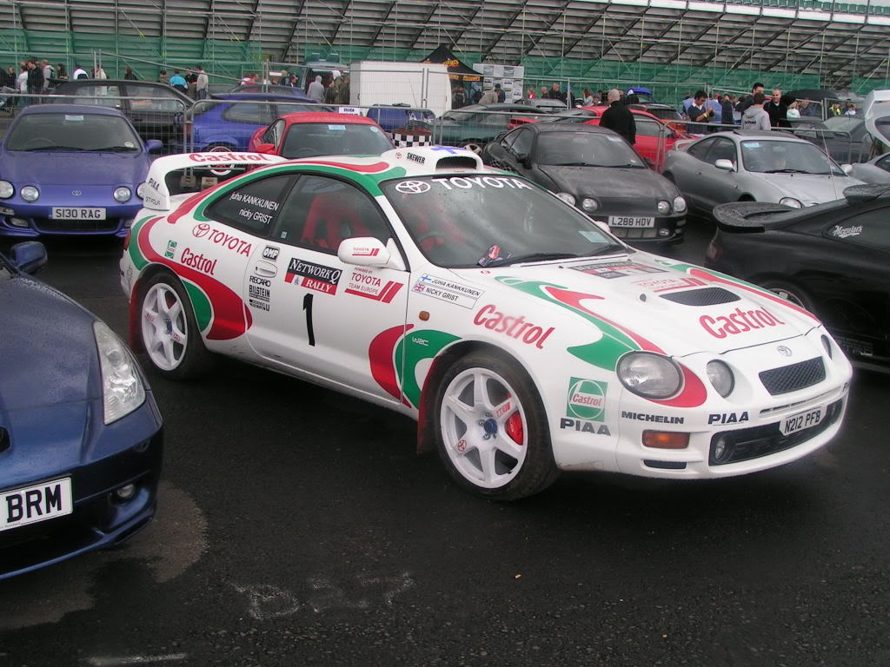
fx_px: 1106
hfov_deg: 43.9
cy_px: 334
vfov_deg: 33.6
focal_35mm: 43
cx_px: 445
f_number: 5.6
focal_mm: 6.6
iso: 50
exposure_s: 1/200
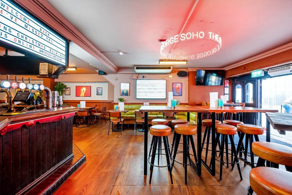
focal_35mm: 14
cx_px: 146
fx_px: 114
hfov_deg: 104.3
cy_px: 98
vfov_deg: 81.2
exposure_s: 1/1.67
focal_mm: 14
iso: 640
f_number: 10
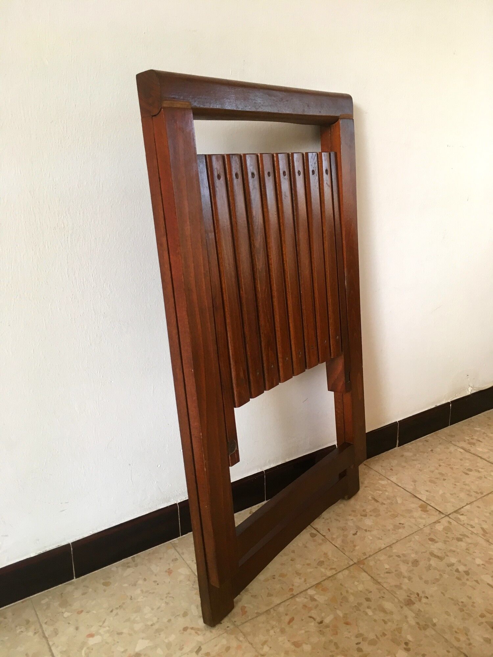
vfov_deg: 61.7
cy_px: 328
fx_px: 551
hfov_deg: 48.2
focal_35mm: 29
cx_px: 246
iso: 100
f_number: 2.2
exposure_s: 1/33
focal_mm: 4.15
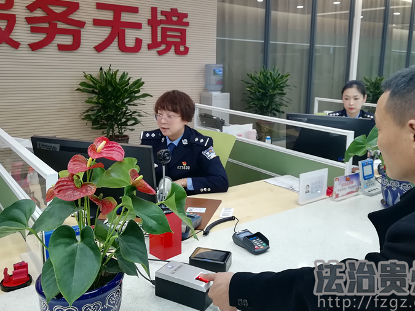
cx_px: 237
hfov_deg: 56.6
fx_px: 384
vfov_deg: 44.0
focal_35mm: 32
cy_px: 134
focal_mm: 3.83
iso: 125
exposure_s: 1/33.3
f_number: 1.8
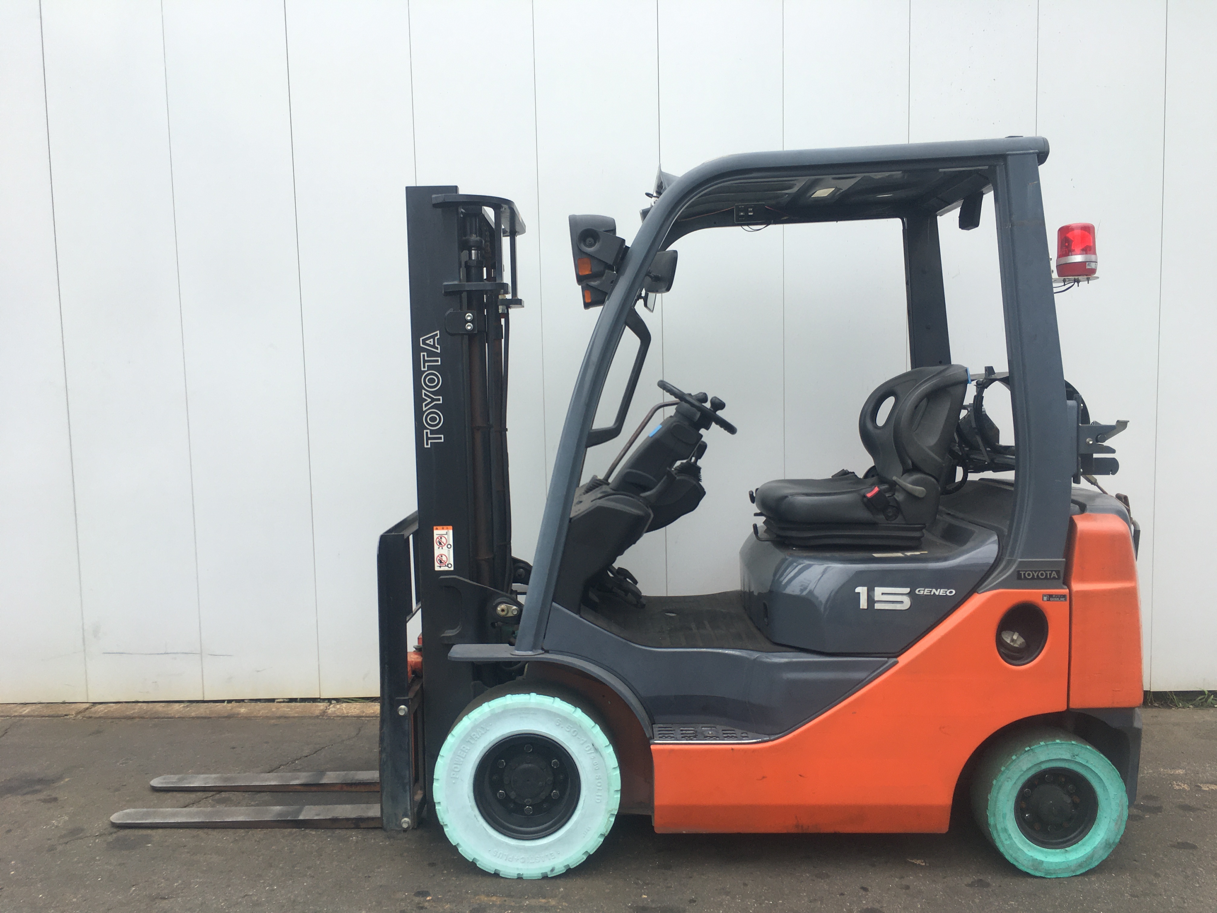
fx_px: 1020
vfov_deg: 48.2
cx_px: 608
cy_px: 456
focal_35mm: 29
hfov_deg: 61.7
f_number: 2.2
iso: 25
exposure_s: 1/761
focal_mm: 4.15
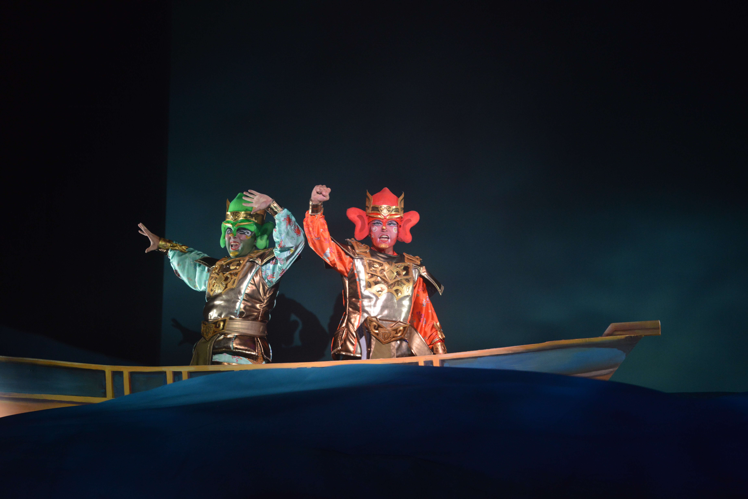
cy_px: 250
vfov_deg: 6.9
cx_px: 374
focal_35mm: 200
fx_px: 4157
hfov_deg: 10.3
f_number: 4
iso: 2000
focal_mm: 200
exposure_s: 1/60
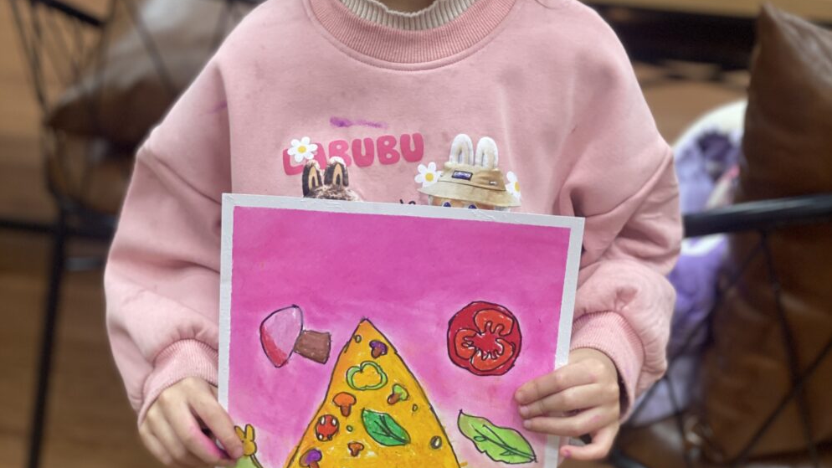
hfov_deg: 27.9
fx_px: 1677
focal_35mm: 76
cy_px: 164
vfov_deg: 15.9
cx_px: 418
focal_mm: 6
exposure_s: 1/100
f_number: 2
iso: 125
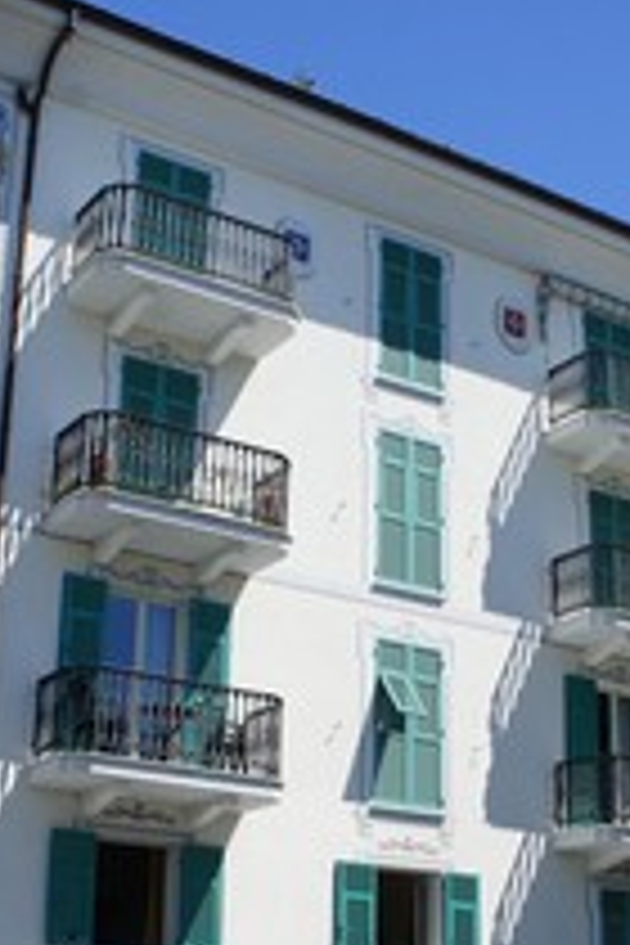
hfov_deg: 22.8
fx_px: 1549
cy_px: 652
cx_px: 446
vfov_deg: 33.5
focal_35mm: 59
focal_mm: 18
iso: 200
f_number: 11
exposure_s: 1/250
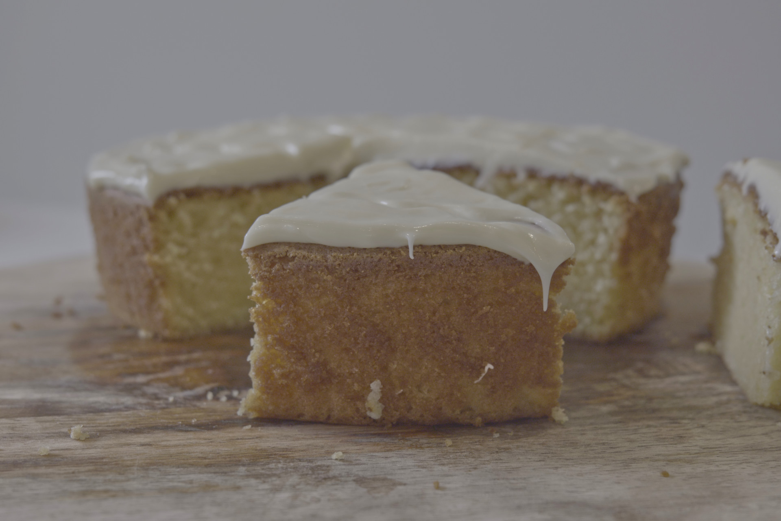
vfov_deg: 23.0
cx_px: 390
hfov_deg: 33.9
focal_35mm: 59
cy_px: 260
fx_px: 1280
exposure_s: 1/60
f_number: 8
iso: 2000
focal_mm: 59
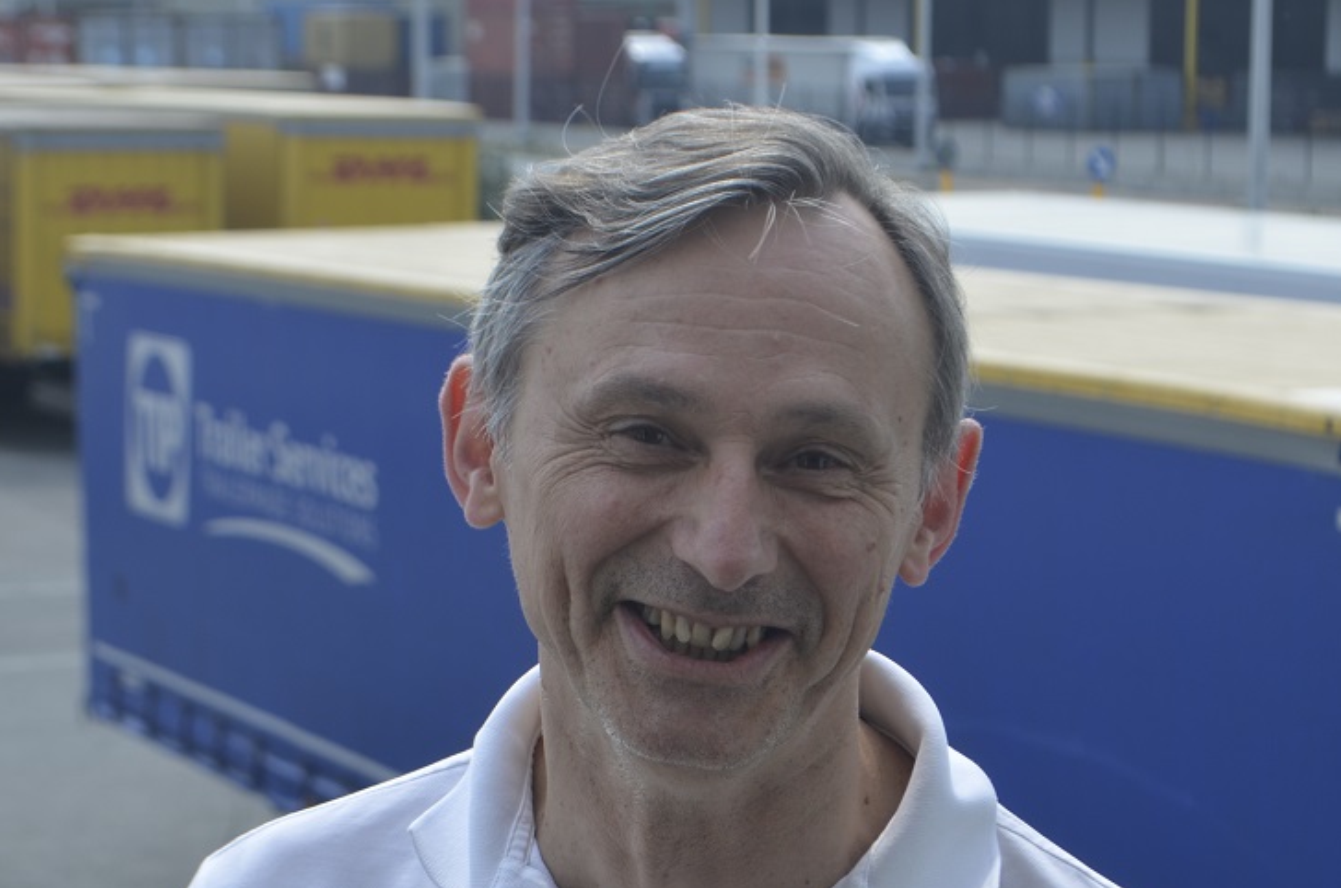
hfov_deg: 18.3
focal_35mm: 112
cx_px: 536
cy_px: 543
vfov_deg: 12.2
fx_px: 4151
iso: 180
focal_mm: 55
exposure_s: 1/250
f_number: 8
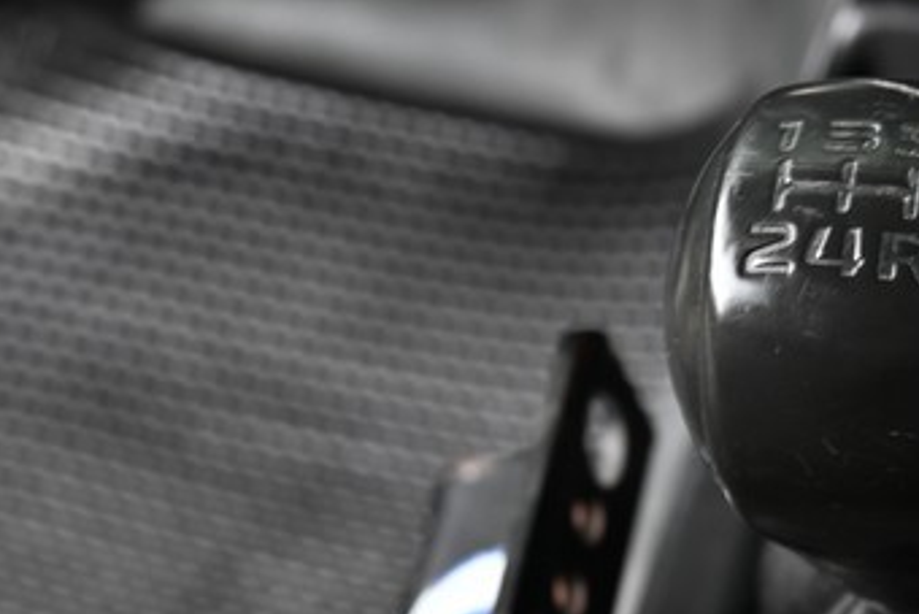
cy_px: 529
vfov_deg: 13.8
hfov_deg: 20.1
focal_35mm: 99
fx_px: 2518
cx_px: 881
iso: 200
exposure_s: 1/30
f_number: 6.3
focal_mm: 30.5
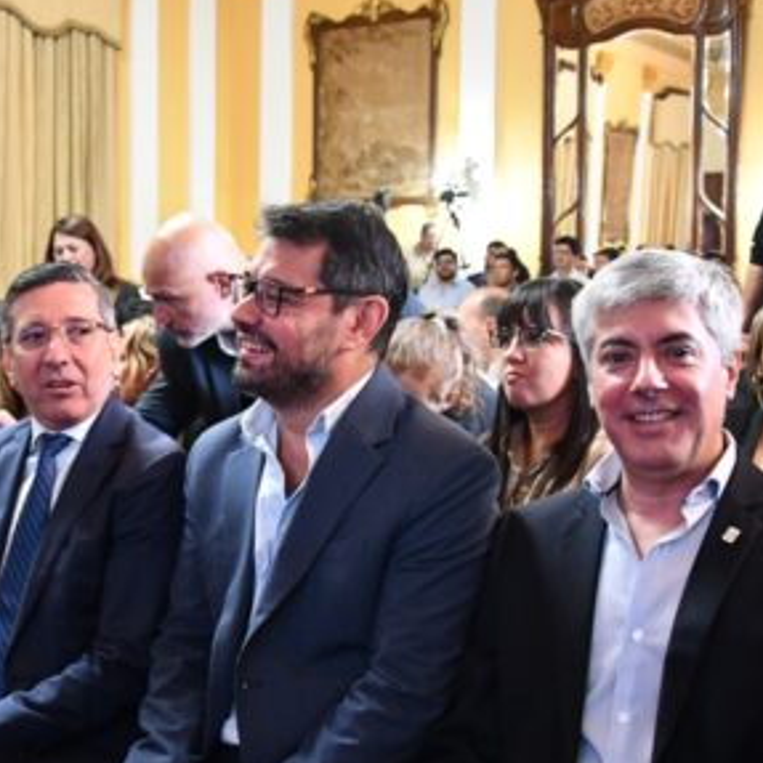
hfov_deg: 35.2
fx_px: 1197
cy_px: 497
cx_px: 306
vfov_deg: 35.1
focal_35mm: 48
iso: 3200
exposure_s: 1/125
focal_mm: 18
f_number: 3.5
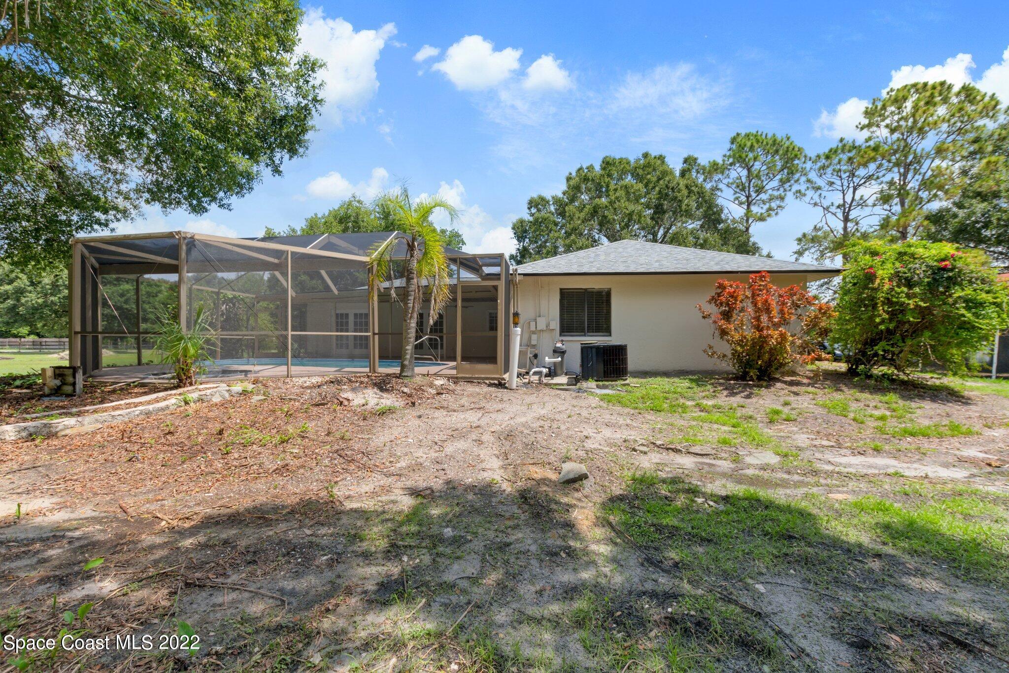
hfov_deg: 100.4
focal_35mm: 15
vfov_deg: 77.3
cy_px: 336
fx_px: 420
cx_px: 504
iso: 100
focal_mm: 10
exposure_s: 1/250
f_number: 7.1
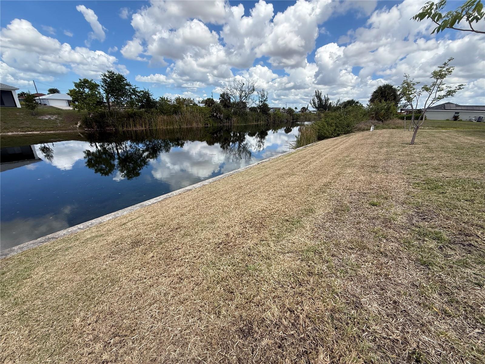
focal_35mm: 14
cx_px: 242
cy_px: 182
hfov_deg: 102.1
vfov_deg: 85.7
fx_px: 196
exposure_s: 1/1211
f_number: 2.2
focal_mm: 2.22
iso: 50
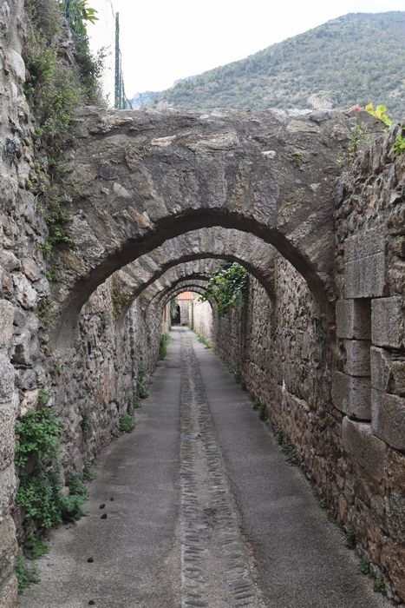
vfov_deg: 53.1
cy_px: 304
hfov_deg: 36.9
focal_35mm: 36
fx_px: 607
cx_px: 202
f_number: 7.1
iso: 400
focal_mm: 24
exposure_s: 1/200
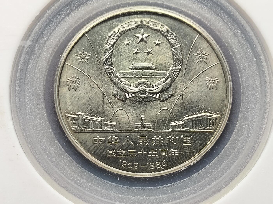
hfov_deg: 22.5
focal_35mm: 87
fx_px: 686
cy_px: 102
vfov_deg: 17.0
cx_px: 136
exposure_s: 1/100
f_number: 1.7
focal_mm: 5.35
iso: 100
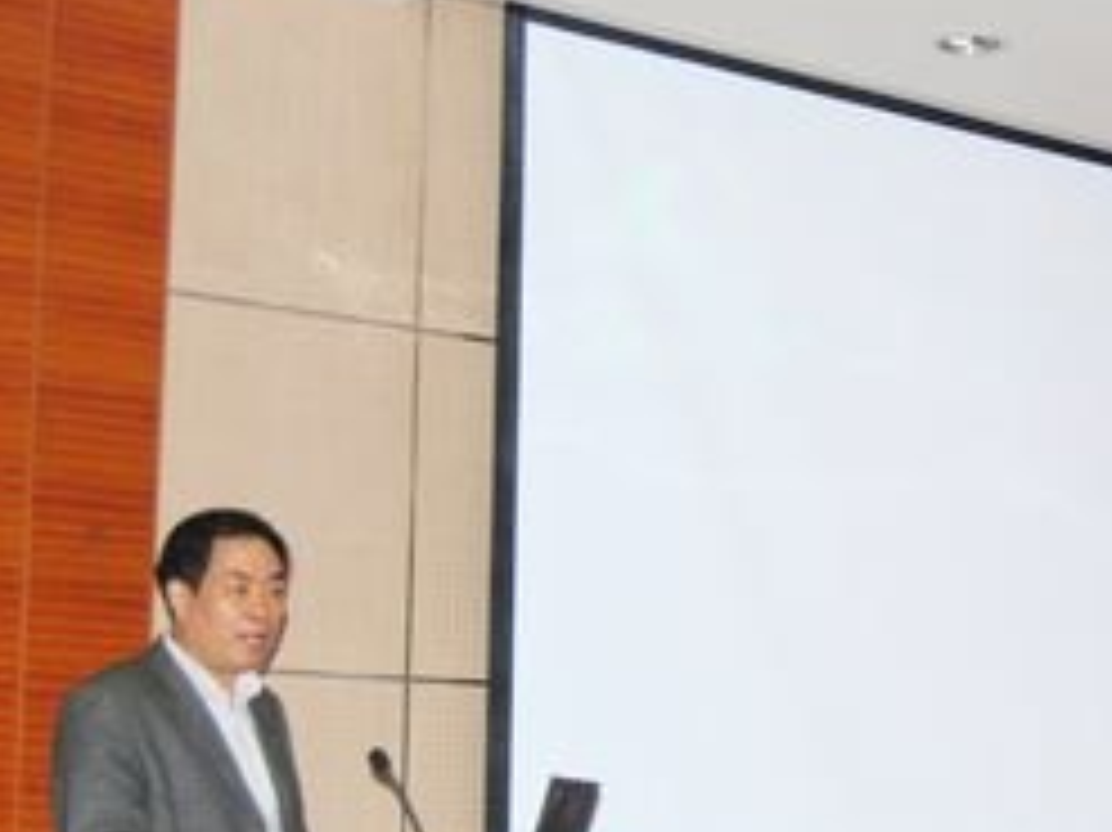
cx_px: 1013
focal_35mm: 82
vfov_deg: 17.9
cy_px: 560
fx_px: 2633
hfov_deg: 23.2
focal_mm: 28
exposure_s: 1/60
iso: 200
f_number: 4.2
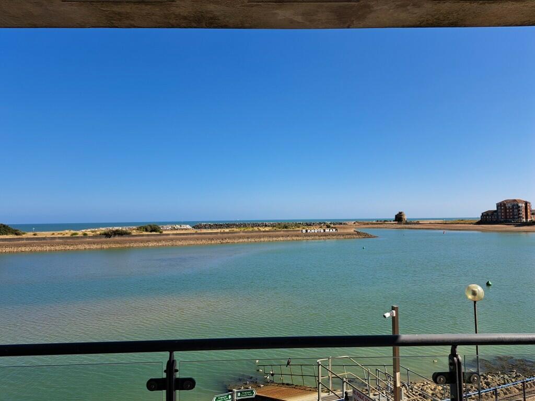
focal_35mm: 24
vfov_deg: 56.8
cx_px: 268
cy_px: 200
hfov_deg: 71.6
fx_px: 371
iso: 50
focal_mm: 5.23
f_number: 1.8
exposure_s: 1/838
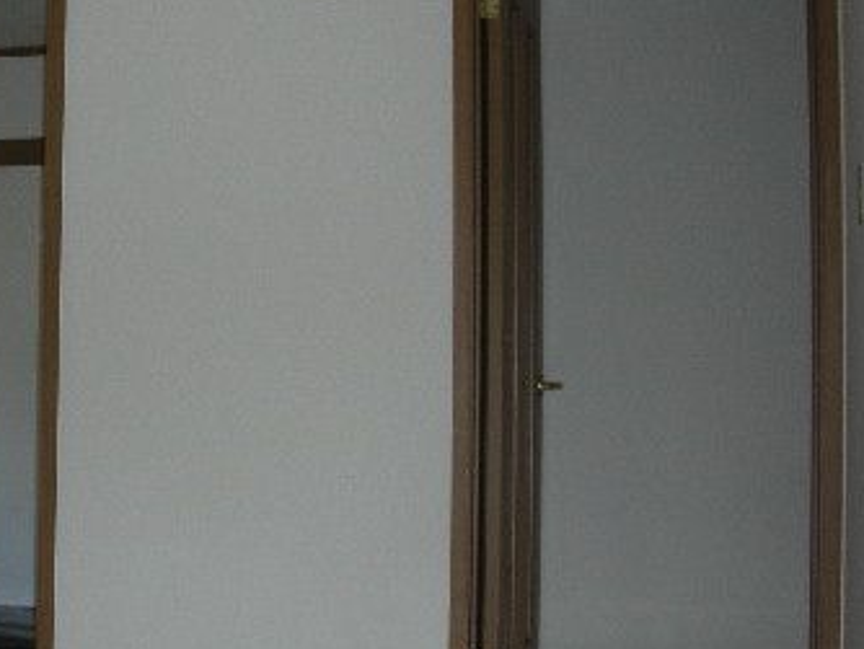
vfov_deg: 22.0
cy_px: 308
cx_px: 47
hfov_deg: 27.6
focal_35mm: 67
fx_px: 1673
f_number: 3
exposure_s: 1/60.1
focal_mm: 5.8
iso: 127
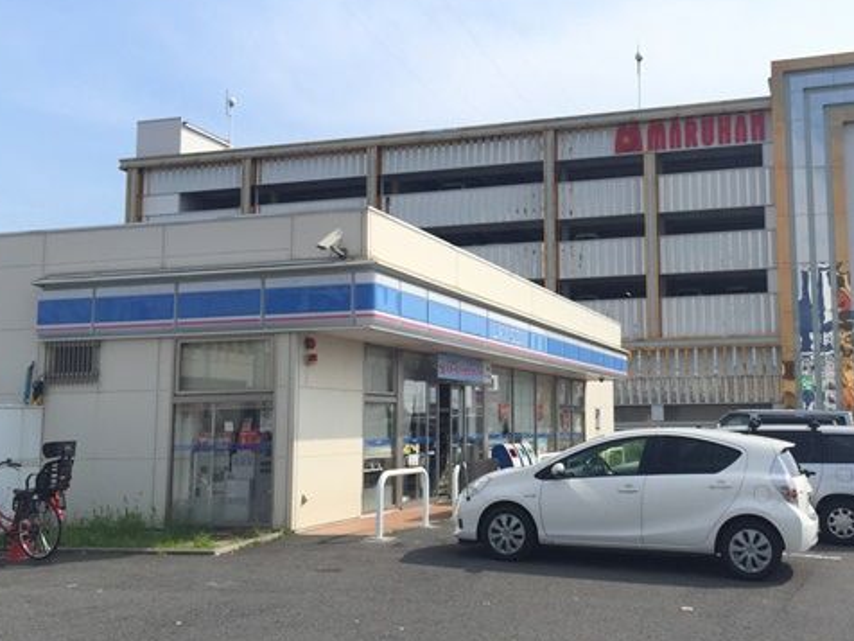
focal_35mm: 39
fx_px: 962
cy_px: 318
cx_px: 547
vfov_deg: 36.8
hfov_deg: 47.3
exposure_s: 1/3300
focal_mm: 4.15
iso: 32
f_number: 2.2
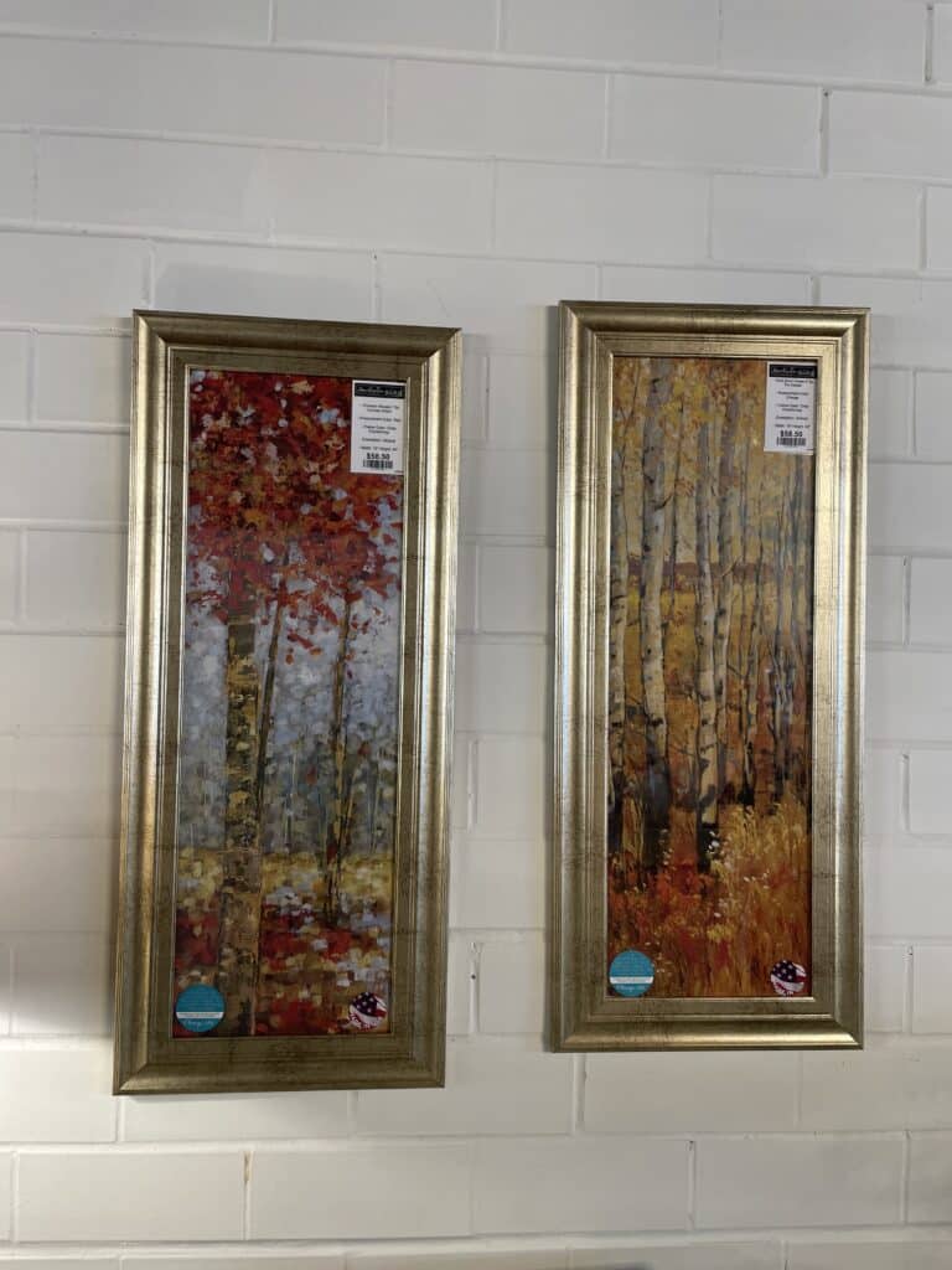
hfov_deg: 53.1
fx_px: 953
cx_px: 476
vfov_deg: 67.3
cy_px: 635
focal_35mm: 26
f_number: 1.6
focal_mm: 4.2
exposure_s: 1/60
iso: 125
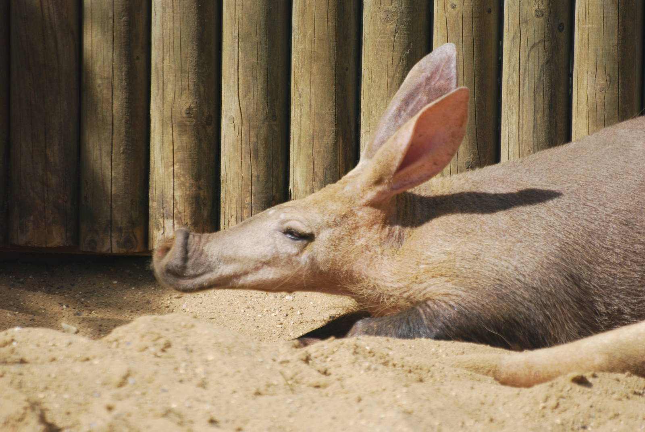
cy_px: 216
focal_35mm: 450
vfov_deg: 3.1
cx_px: 322
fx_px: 8072
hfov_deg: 4.6
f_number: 5.6
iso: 220
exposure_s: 1/500
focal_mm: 300
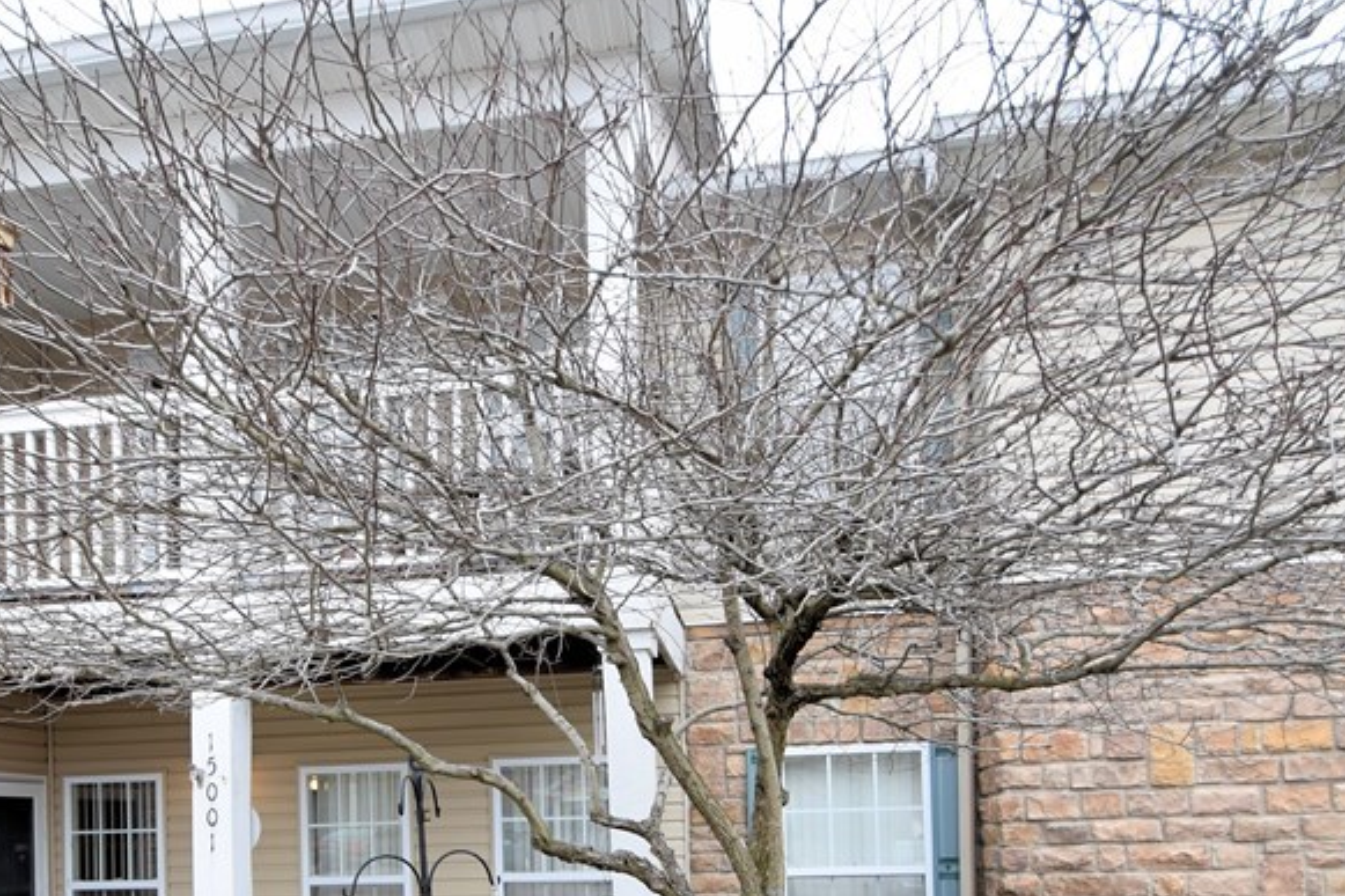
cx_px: 559
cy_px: 816
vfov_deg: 42.3
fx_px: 1046
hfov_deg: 65.1
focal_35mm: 28
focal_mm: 10
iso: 100
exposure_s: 1/100
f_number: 5
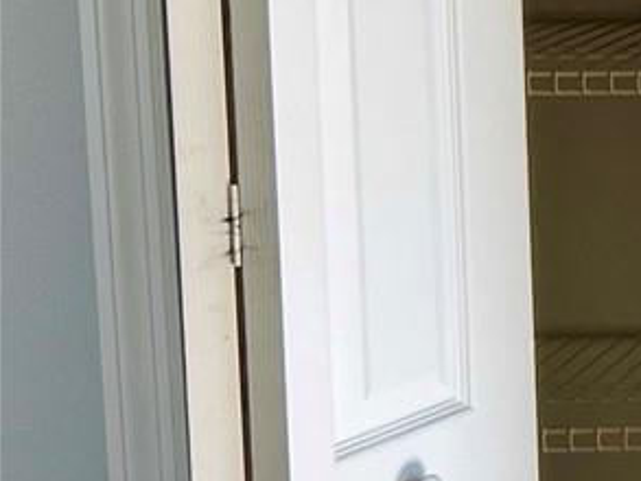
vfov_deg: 10.4
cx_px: 1748
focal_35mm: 142
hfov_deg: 10.8
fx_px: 2631
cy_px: 15
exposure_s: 1/581
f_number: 1.5
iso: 50
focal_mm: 5.7
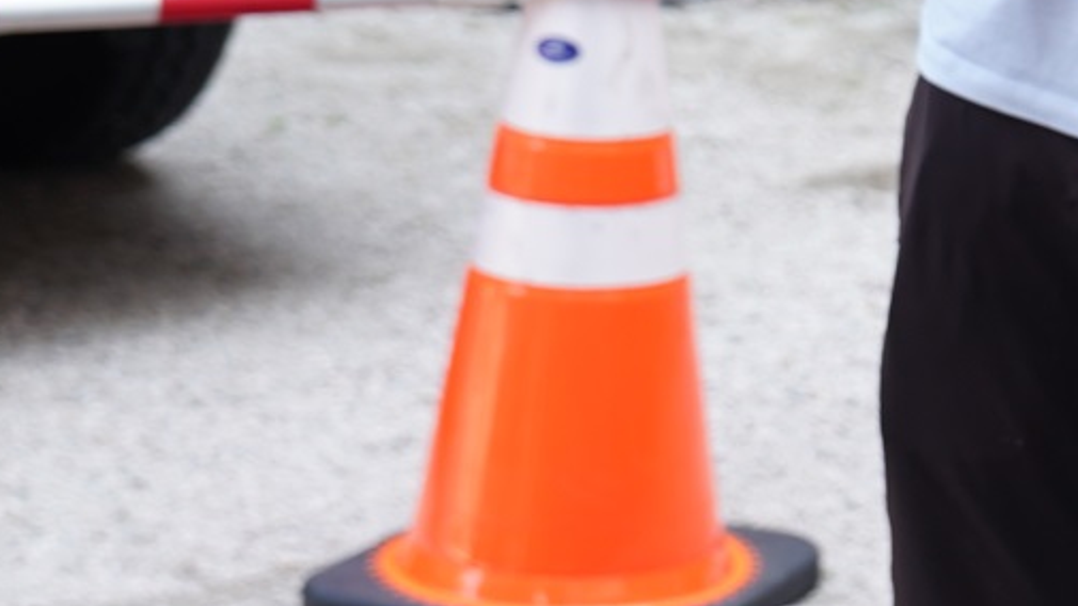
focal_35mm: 223
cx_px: 2175
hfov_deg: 9.1
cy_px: 211
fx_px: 6374
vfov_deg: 5.4
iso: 100
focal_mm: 43
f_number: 4
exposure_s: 1/20
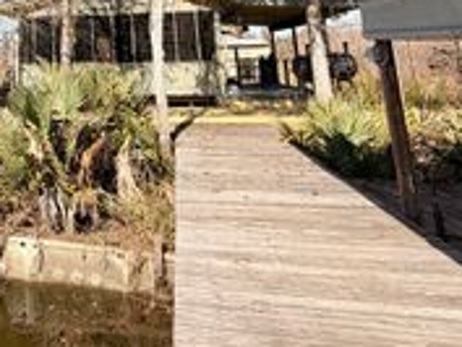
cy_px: -12
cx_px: 26
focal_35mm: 34
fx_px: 454
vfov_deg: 36.8
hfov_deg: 47.1
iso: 32
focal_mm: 2.22
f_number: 2.2
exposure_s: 1/770
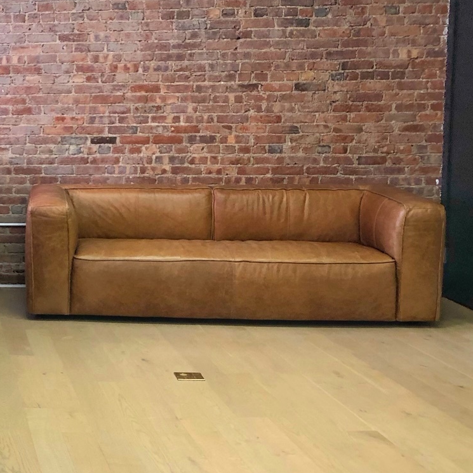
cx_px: -69
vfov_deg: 25.7
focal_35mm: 67
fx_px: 1036
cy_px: 219
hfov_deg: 23.8
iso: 40
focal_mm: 3.99
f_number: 1.8
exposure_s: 1/30
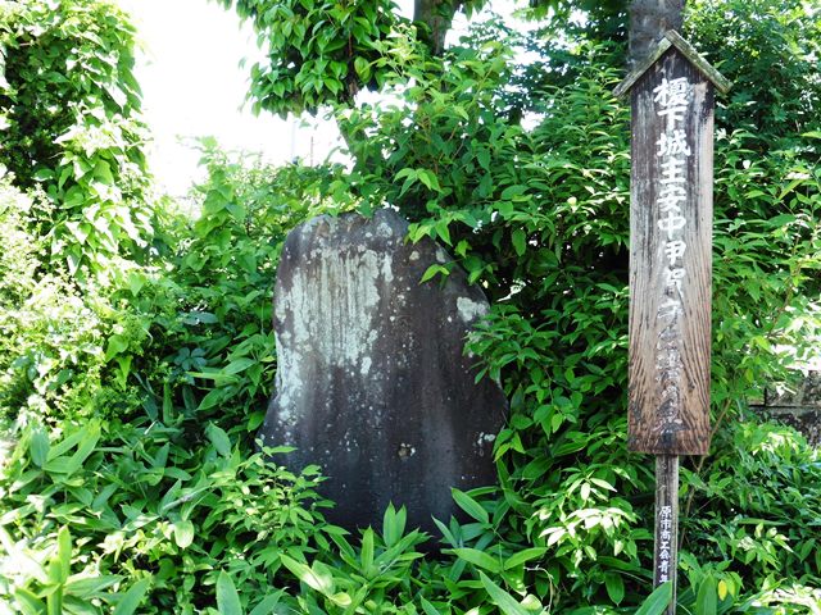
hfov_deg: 47.9
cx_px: 410
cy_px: 308
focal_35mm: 39
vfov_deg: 36.8
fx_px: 925
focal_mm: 6.9
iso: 100
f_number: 3.9
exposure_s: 1/100
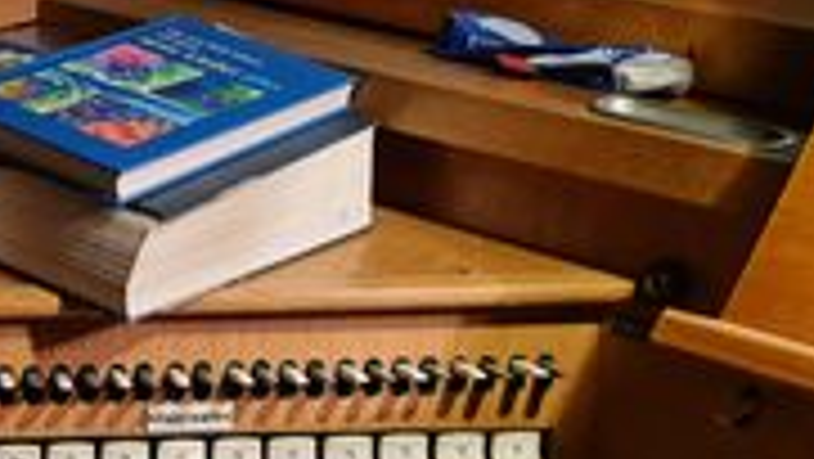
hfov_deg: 29.6
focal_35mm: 65
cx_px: -49
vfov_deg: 17.0
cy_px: 657
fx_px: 1404
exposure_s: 1/50
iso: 400
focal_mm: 5.9
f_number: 2
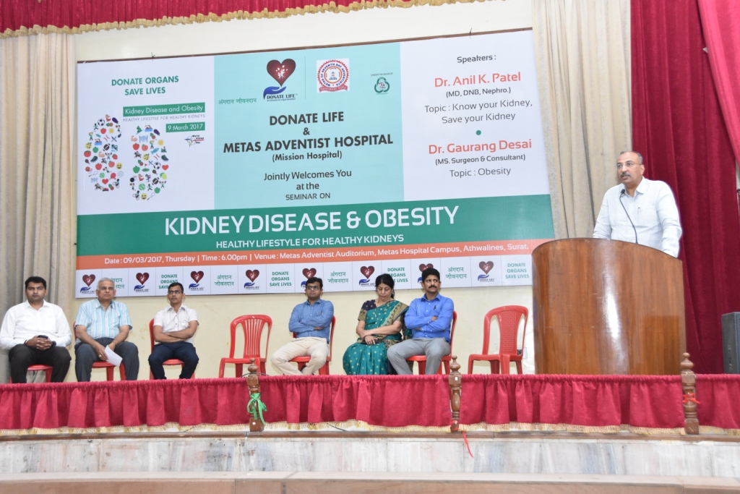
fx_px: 894
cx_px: 370
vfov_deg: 30.9
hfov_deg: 45.0
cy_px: 247
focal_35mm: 44
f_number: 5
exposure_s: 1/60
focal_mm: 29
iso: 1600
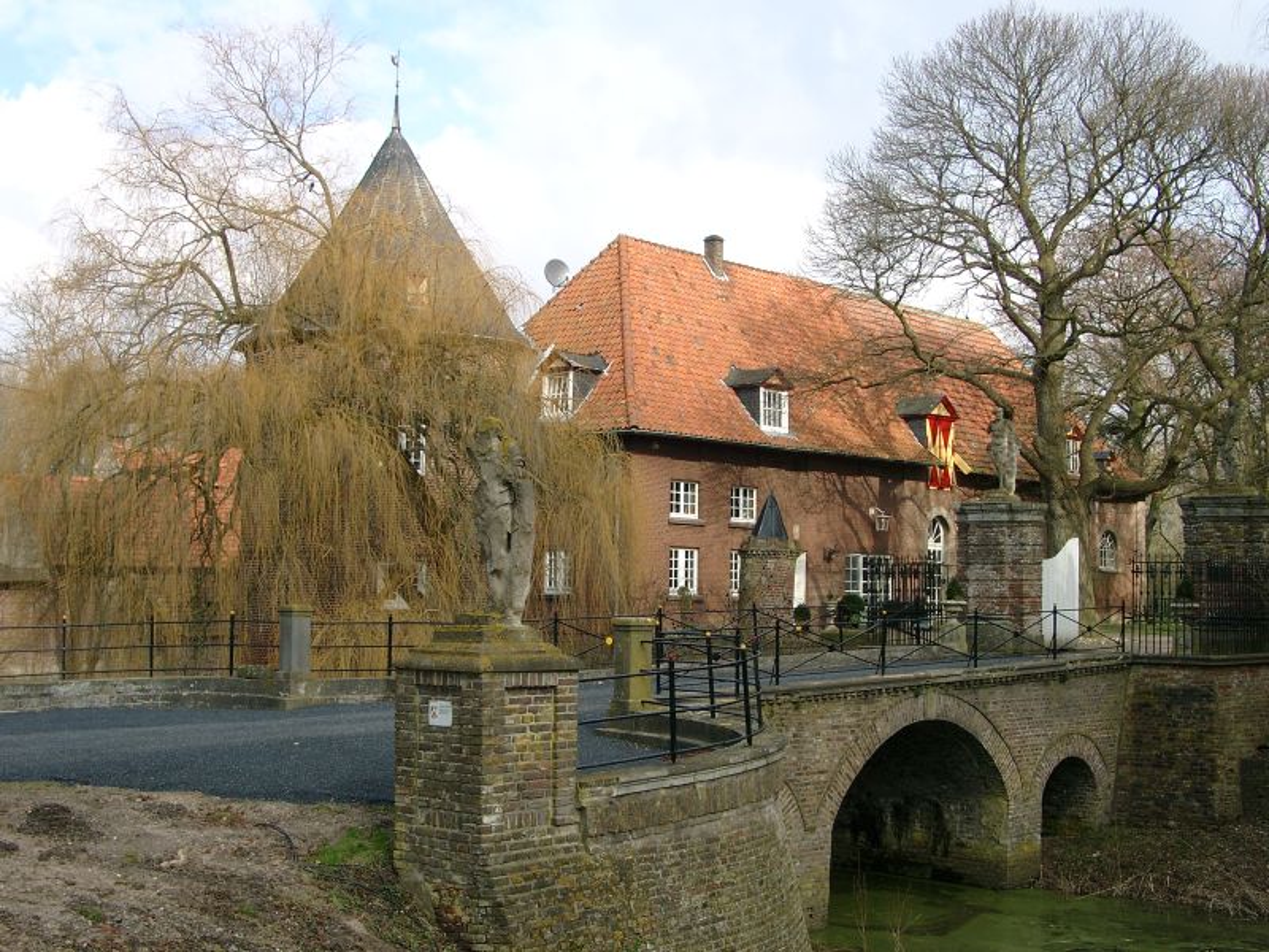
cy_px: 476
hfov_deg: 40.4
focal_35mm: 47
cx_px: 634
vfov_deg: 30.9
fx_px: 1723
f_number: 4
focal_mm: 9.82
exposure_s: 1/330
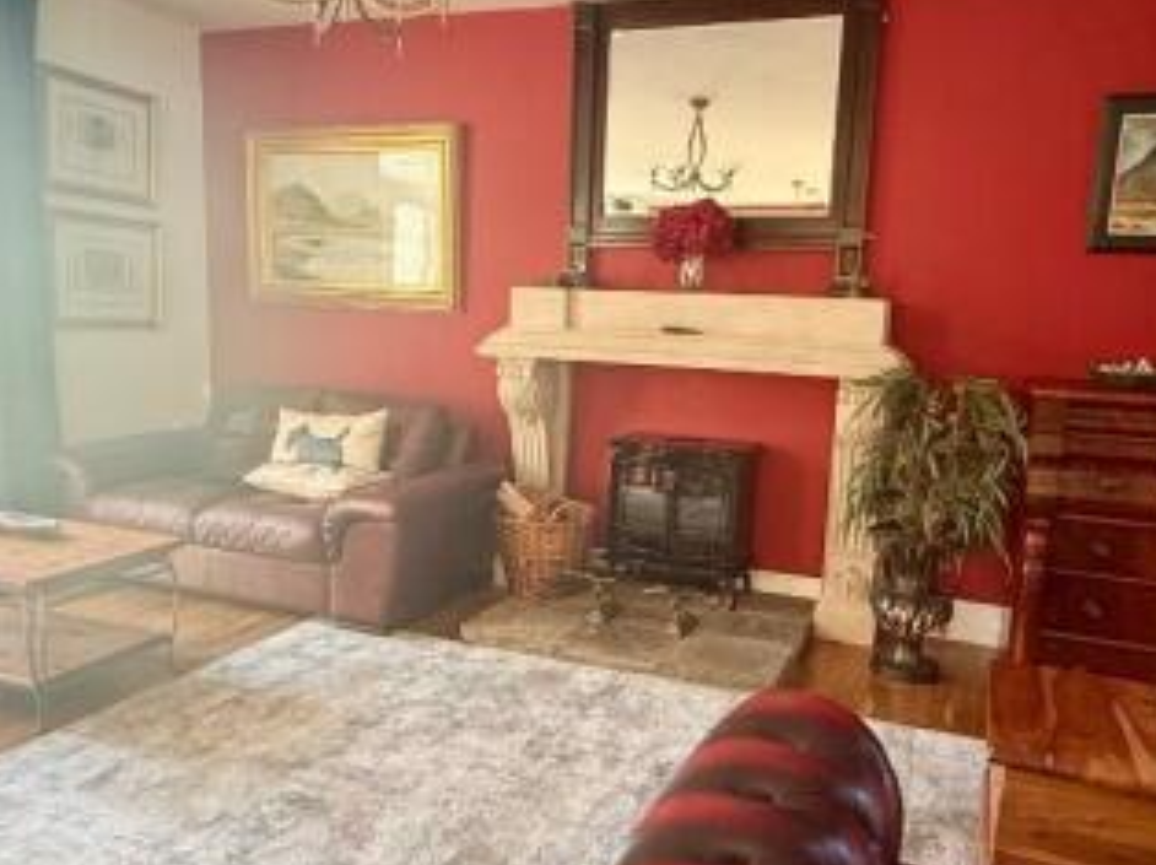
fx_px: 868
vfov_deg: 52.5
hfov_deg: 67.2
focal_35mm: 26
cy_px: 532
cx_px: 628
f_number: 2.2
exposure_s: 1/99
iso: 200
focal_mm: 2.22
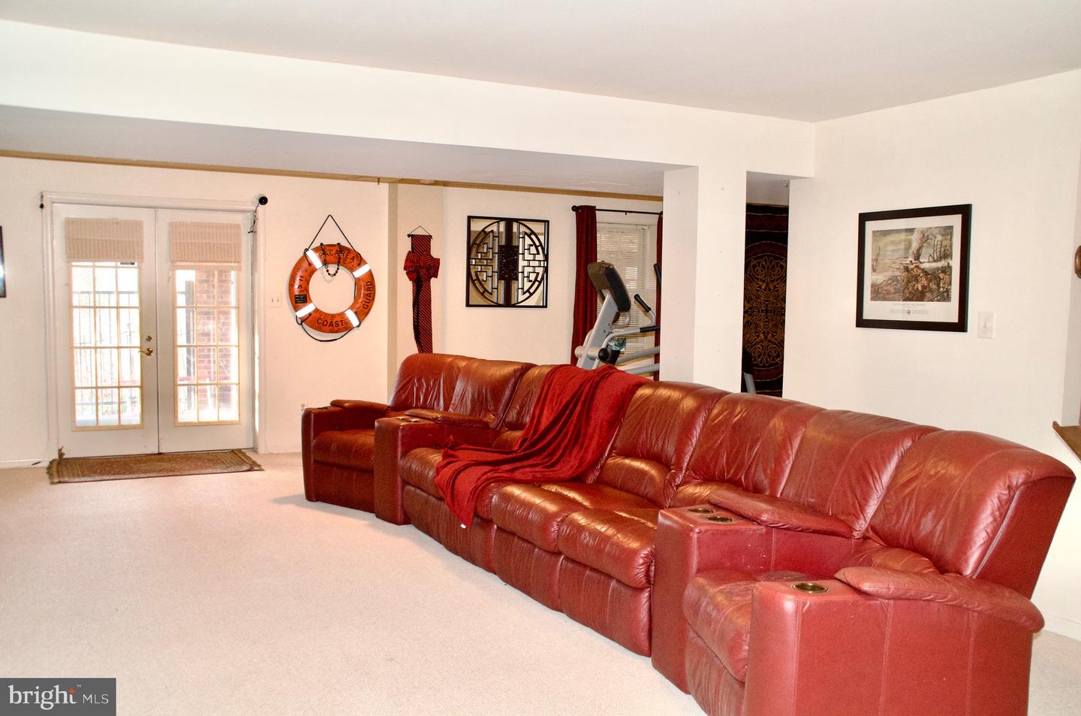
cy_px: 358
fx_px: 989
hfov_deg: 57.3
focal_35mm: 33
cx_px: 540
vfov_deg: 39.8
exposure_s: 1/60
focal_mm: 22
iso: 1600
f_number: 5.6
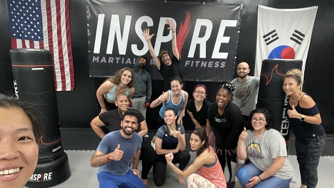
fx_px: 230
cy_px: 116
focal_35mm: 26
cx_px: 164
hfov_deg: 71.9
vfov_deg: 44.1
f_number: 2.2
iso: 640
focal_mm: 2.71
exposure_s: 1/30
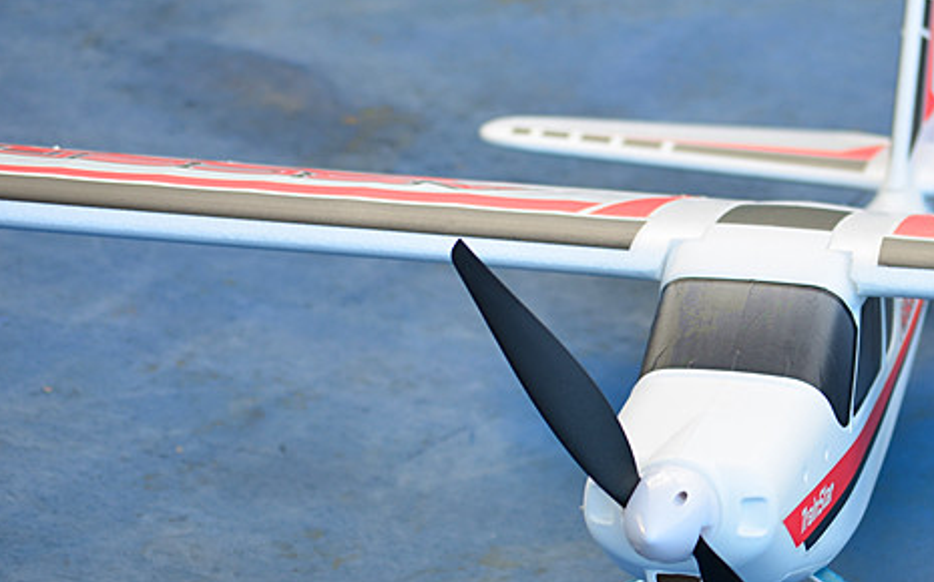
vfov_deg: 6.2
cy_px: 443
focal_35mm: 210
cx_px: 731
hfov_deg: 10.0
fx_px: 5342
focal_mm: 80
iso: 100
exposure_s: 1/80
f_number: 4.5
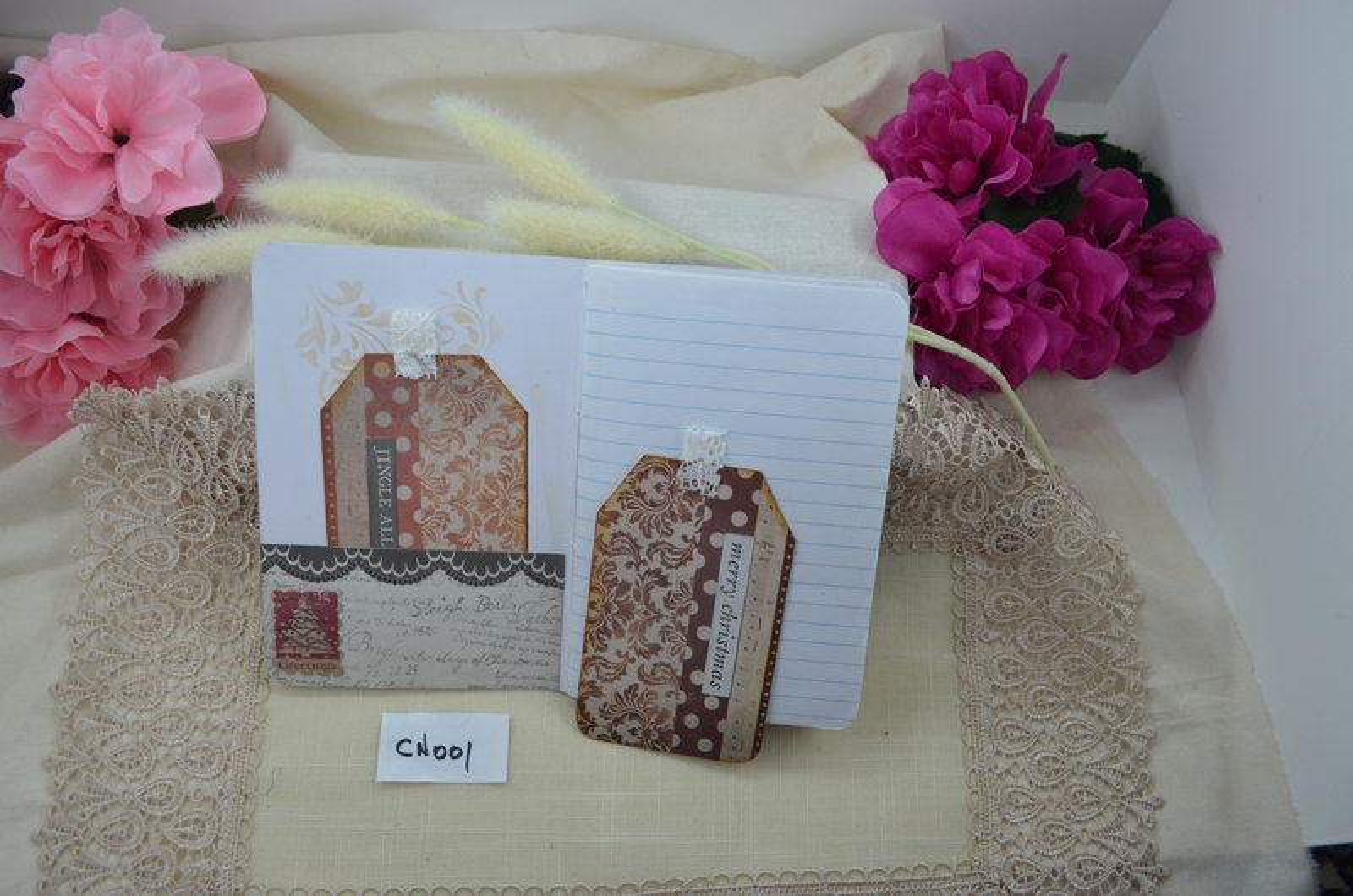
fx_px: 1125
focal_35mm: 30
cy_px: 448
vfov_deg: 43.4
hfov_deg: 62.0
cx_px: 676
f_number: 5.6
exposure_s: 1/60
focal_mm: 20
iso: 360
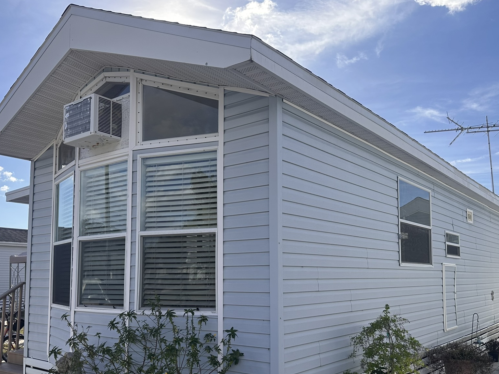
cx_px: 249
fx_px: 461
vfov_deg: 43.7
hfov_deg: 56.8
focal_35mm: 32
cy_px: 238
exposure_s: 1/3861
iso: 80
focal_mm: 6.86
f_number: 1.78
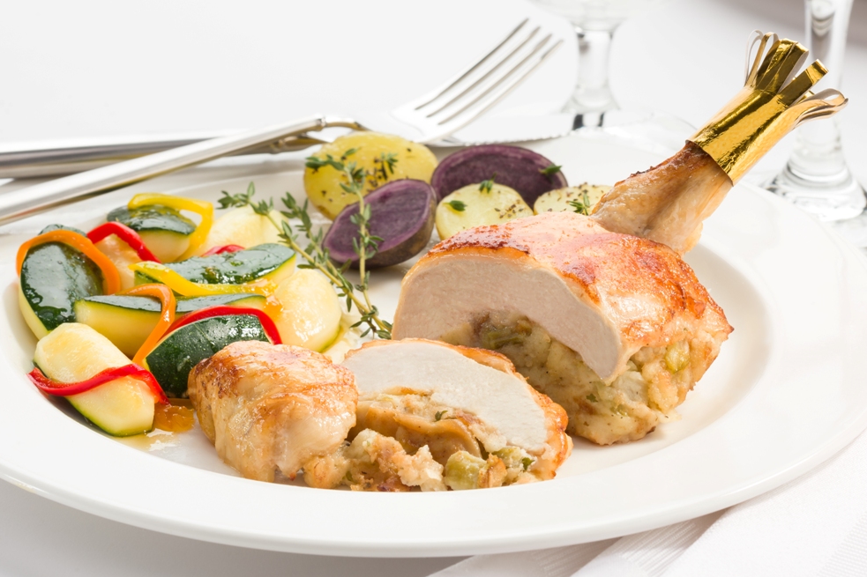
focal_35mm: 125
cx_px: 382
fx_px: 3010
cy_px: 323
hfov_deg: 16.4
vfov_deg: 11.0
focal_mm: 85
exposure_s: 1/100
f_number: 18
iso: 100
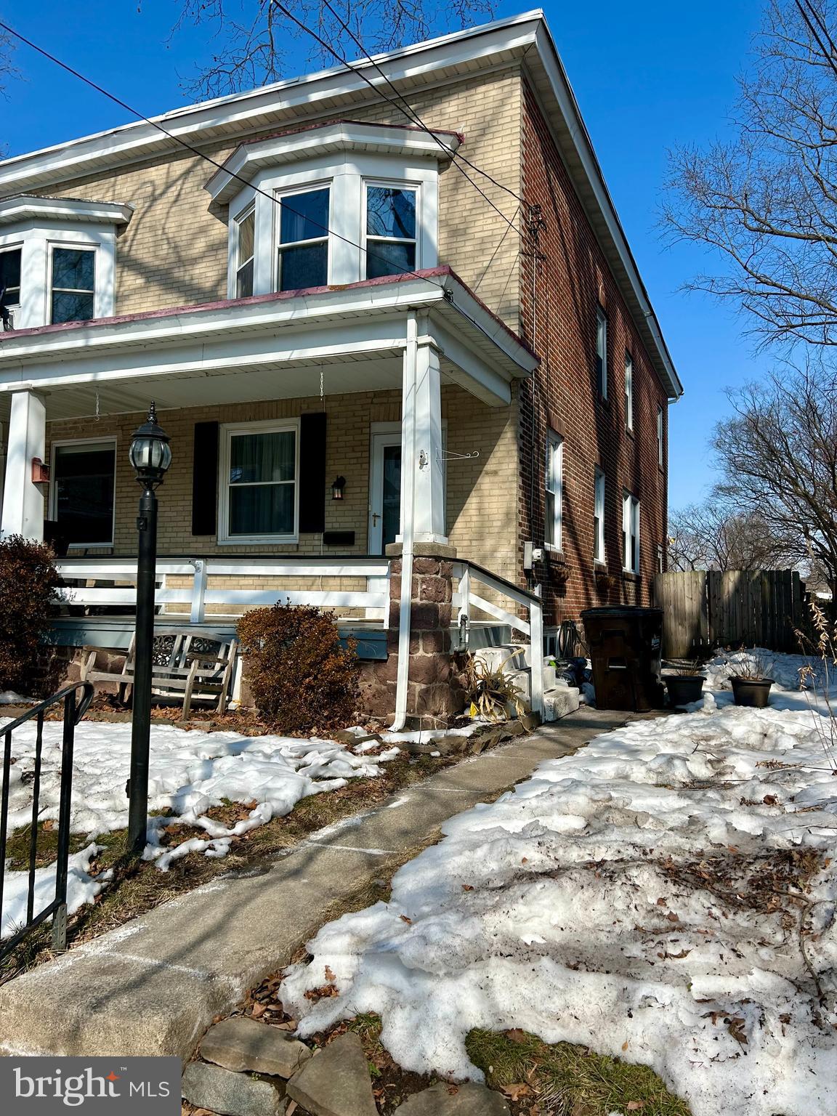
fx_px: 838
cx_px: 418
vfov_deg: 67.3
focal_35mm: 26
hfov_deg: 53.1
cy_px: 558
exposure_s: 1/6993
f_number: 1.5
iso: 50
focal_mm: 5.7
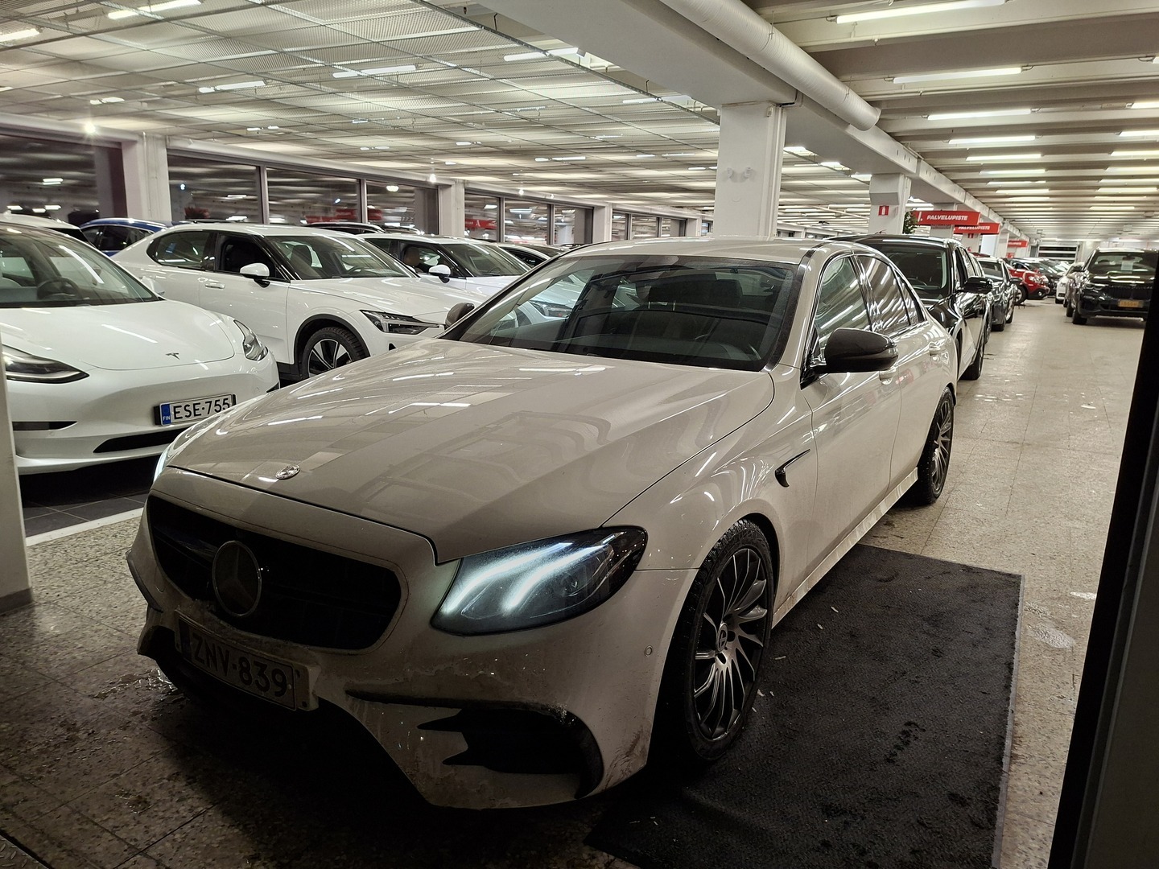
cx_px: 580
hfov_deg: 73.9
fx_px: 770
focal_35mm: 23
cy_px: 434
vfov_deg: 58.9
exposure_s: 1/100
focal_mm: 5.54
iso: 200
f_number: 1.8
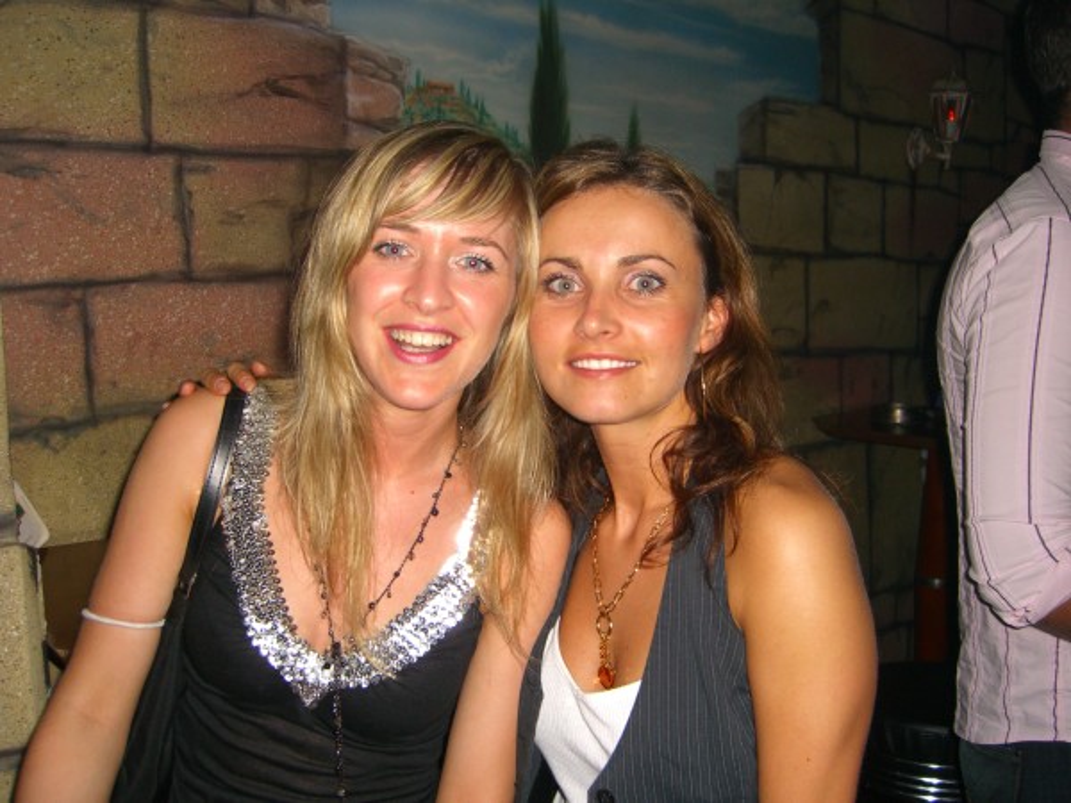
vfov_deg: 37.7
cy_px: 402
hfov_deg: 49.0
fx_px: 1176
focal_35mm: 38
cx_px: 536
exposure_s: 1/60
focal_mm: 7.9
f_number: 2.8
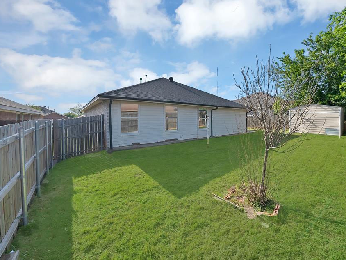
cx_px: 199
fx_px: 140
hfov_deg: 101.3
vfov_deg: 85.5
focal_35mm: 14
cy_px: 121
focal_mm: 12
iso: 640
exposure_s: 1/320
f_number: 9
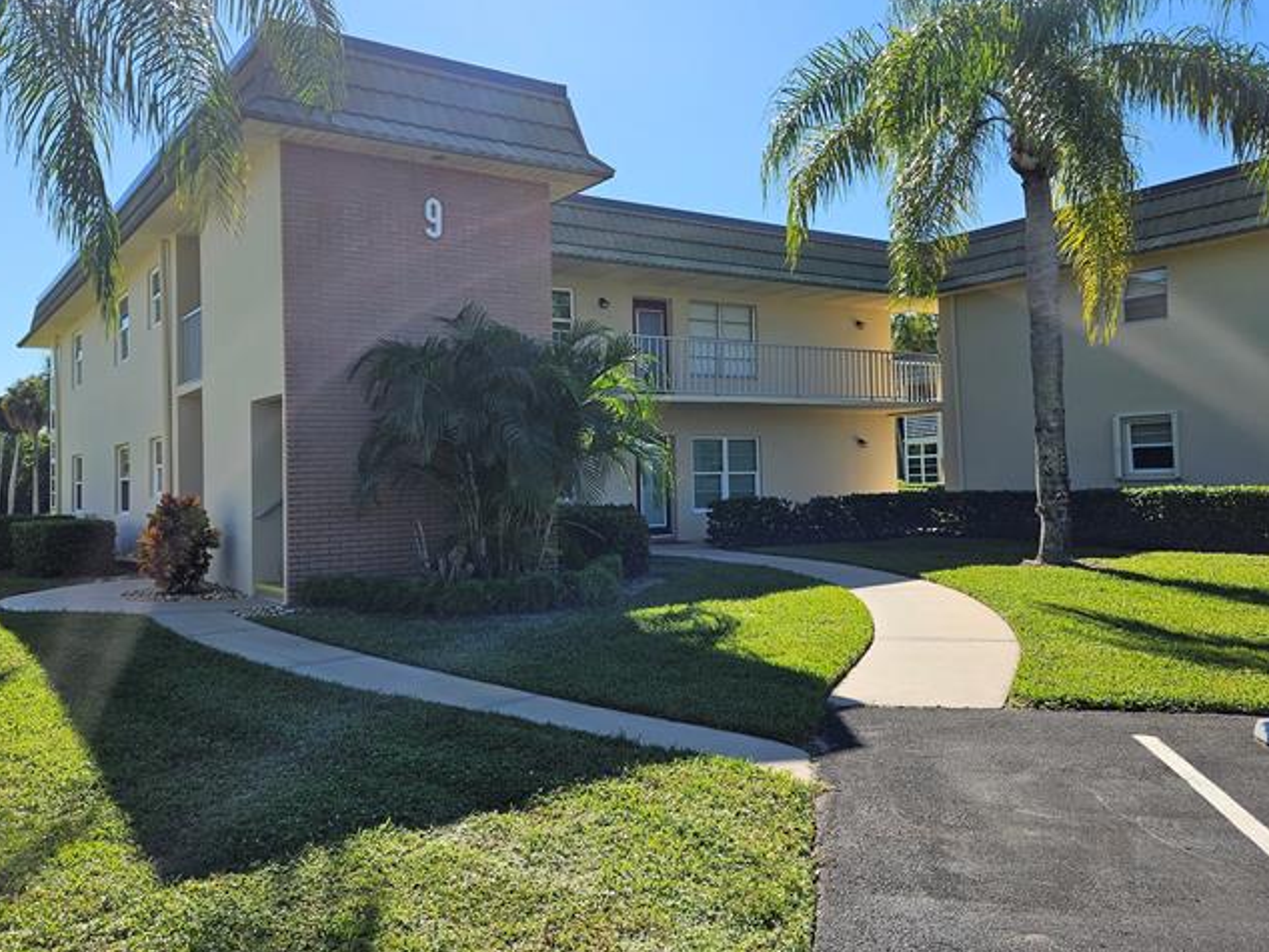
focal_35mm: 29
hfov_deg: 61.6
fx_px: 1064
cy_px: 434
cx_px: 584
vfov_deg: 48.2
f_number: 1.8
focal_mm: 5.4
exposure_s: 1/1567
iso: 25
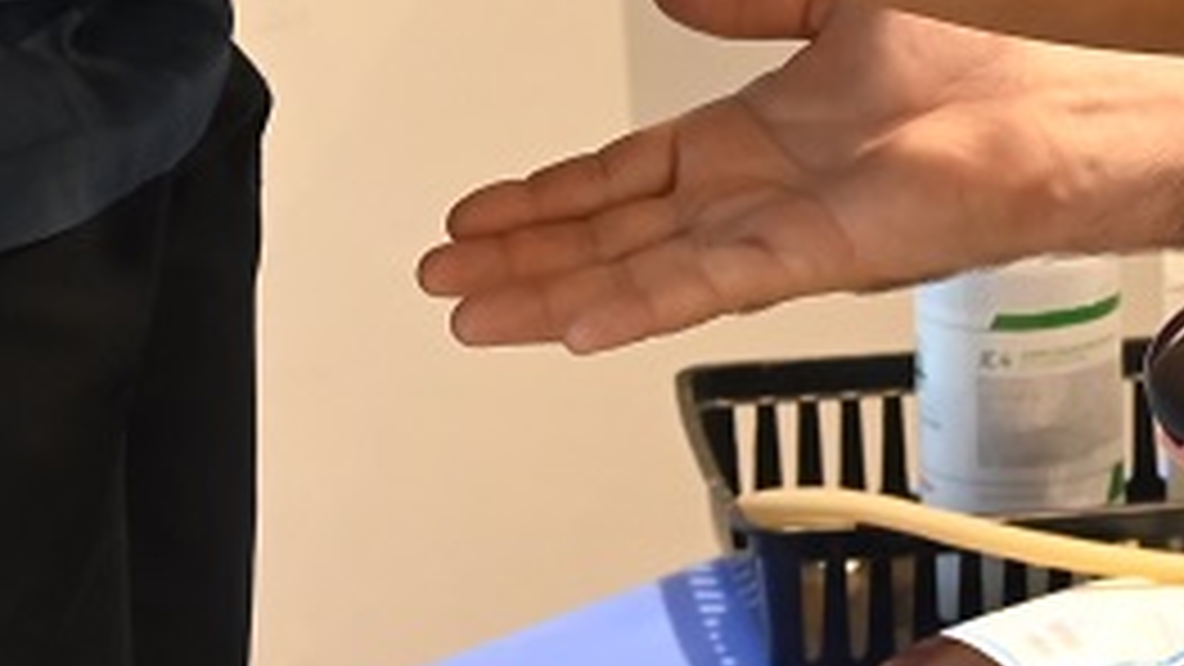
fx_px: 7850
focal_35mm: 250
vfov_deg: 4.8
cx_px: 1675
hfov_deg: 8.5
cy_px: -832
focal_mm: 57
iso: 3200
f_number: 5.6
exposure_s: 1/80
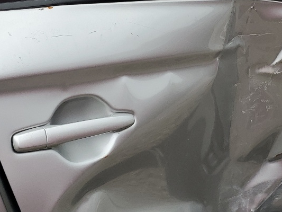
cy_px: 54
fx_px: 636
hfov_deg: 24.8
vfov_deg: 18.8
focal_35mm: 78
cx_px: 198
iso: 50
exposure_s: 1/2000
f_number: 1.5
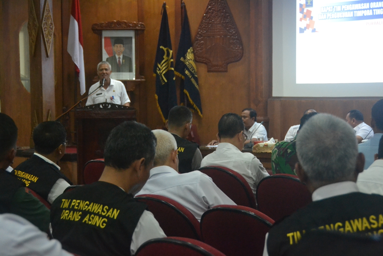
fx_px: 766
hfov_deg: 28.1
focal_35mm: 72
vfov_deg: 18.9
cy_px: 128
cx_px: 192
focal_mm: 48
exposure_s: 1/40
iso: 3200
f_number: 4.5
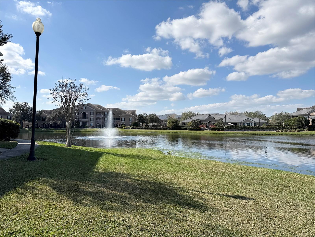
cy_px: 118
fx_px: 218
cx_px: 158
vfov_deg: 56.8
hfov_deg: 71.6
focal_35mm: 24
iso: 80
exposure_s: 1/9009
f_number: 1.78
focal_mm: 6.76
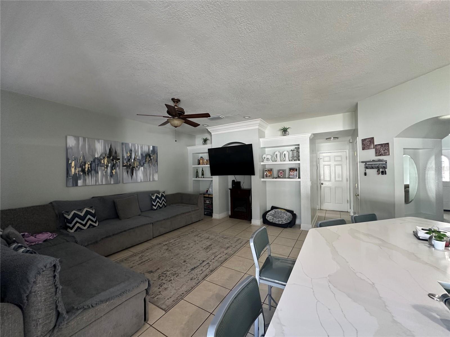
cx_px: 225
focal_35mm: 14
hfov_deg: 102.1
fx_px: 182
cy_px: 168
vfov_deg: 85.7
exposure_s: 1/60
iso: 250
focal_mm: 2.22
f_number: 2.2
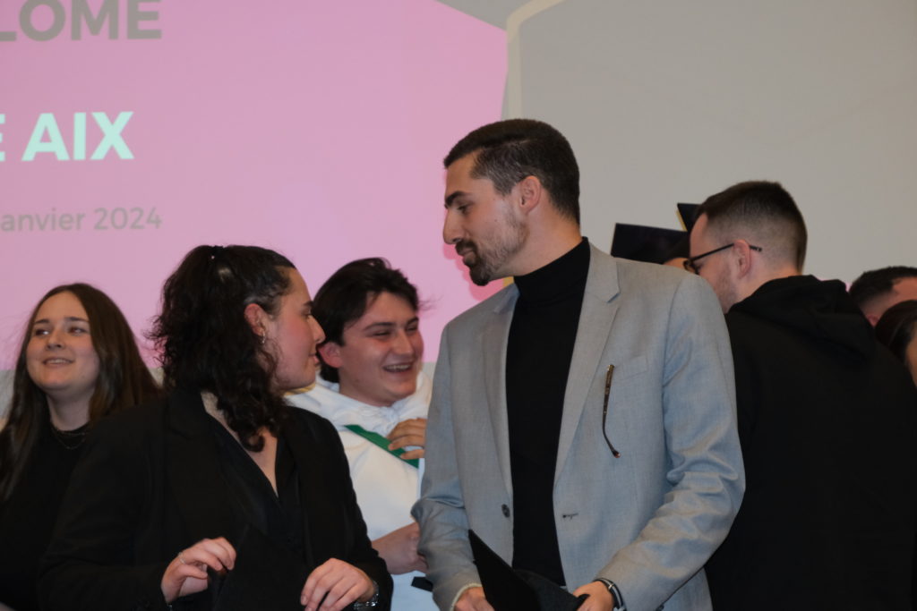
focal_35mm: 65
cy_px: 306
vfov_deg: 20.9
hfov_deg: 31.0
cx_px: 458
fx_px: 1656
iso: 2500
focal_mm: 43.2
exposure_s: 1/60
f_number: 5.6
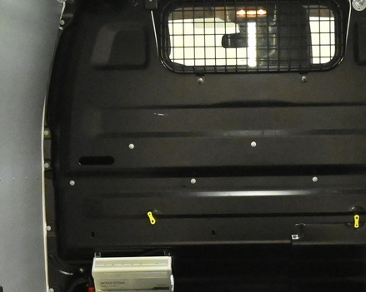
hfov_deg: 18.4
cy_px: 225
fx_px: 1126
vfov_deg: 14.7
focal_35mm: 104
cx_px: 253
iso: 8000
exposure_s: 1/30
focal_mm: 20
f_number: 11
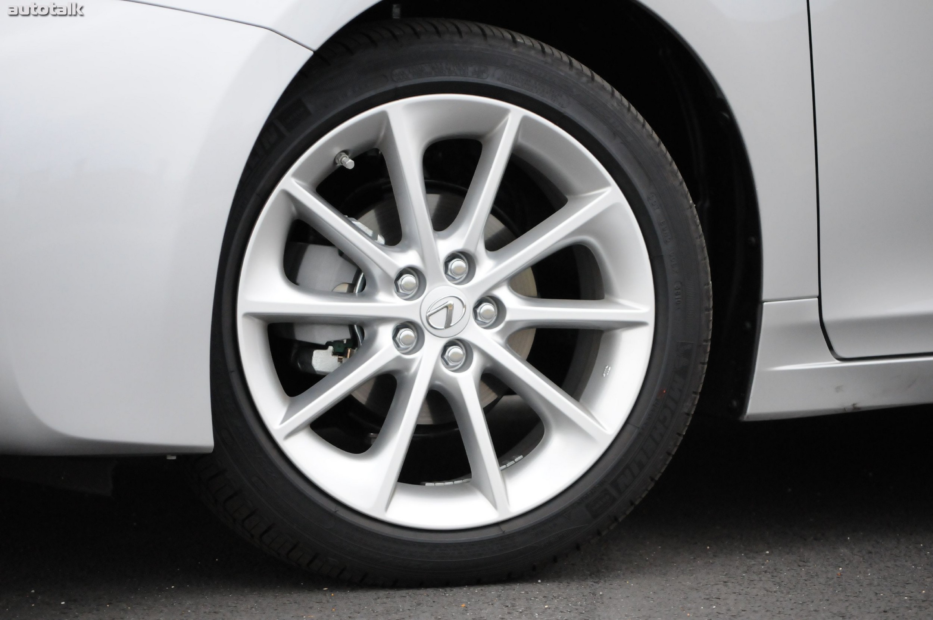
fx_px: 4504
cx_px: 466
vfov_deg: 7.9
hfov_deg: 11.8
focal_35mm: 174
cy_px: 310
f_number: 4.8
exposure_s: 1/250
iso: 2000
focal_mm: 116
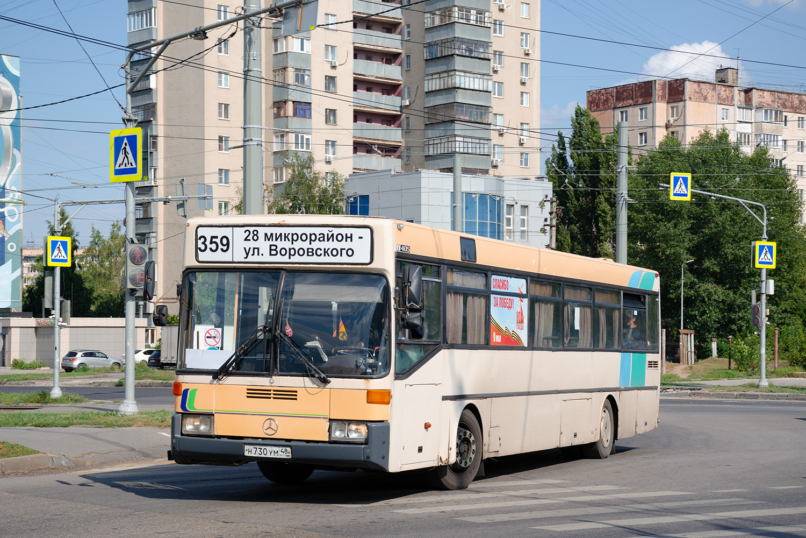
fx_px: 1612
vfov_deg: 18.9
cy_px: 269
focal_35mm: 72
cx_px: 403
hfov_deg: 28.1
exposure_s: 1/500
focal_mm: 48
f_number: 7.1
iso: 100
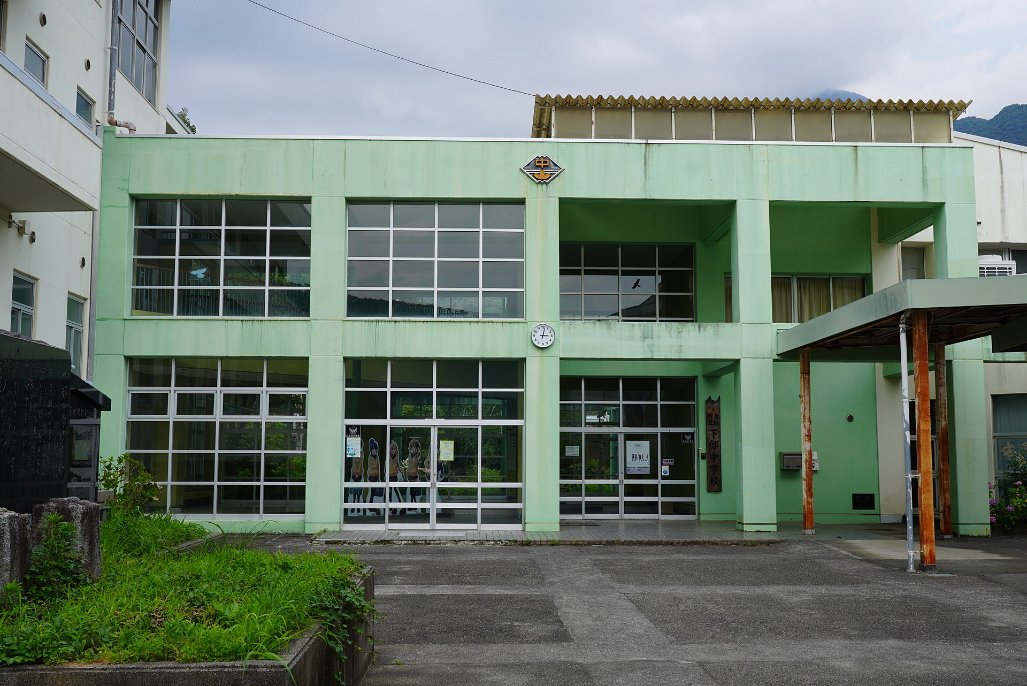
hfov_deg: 49.5
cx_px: 514
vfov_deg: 34.2
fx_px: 1113
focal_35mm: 39
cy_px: 343
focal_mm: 26
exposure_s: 1/160
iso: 100
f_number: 10
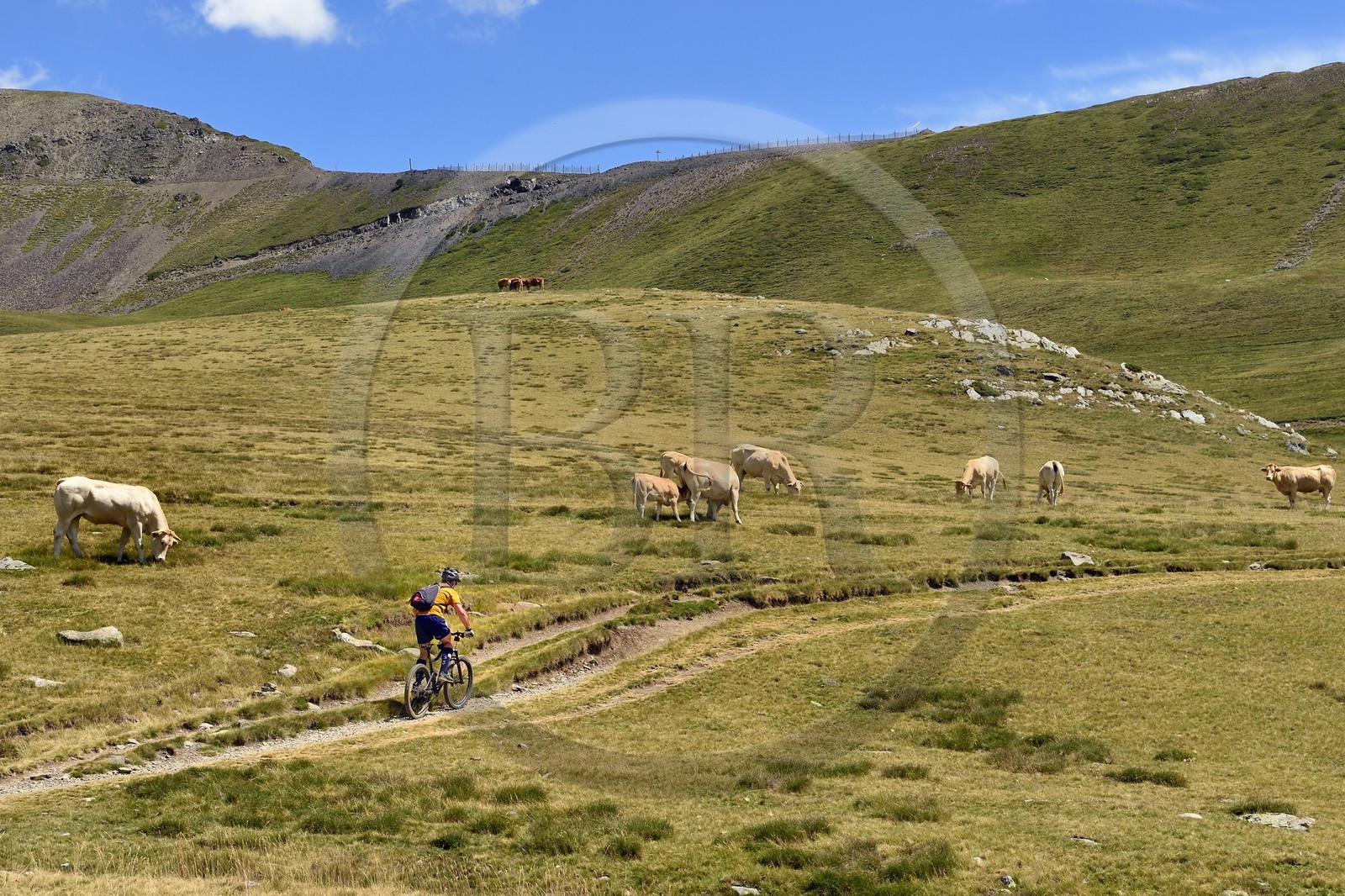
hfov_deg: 31.0
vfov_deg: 20.9
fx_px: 2428
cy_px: 448
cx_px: 672
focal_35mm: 65
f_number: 10
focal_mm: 65
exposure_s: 1/320
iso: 200
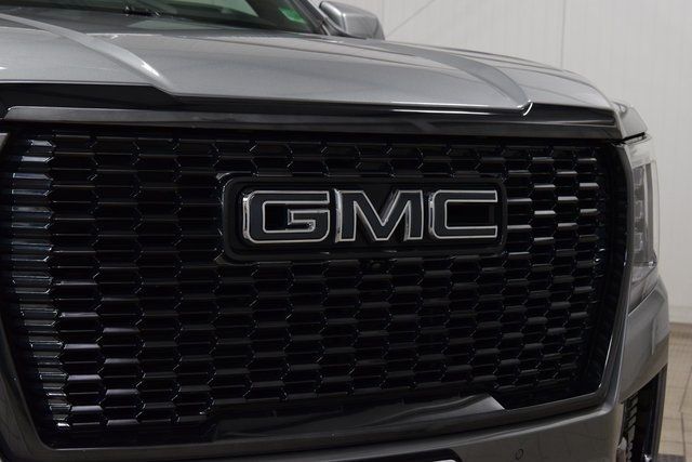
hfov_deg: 27.0
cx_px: 346
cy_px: 231
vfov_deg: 18.2
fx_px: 1442
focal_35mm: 75
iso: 1600
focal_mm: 50
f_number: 8
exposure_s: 1/60
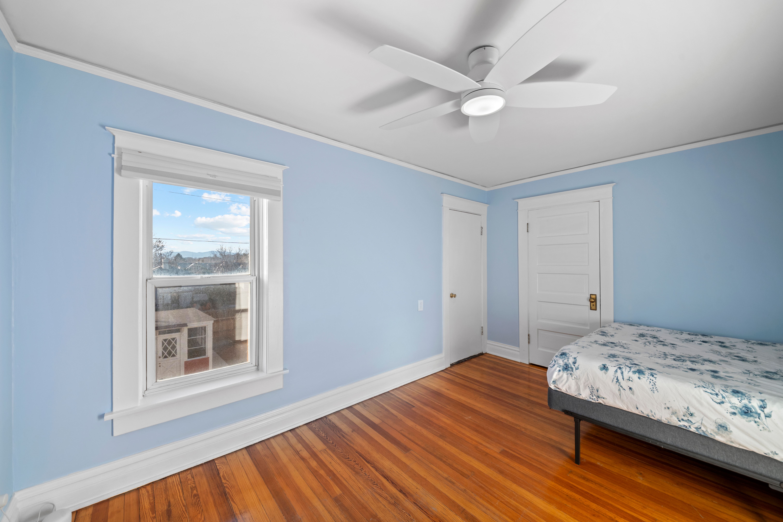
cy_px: 261
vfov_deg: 85.4
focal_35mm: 13
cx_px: 392
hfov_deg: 108.3
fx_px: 283
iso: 400
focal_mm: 13
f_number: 9
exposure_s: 1/40
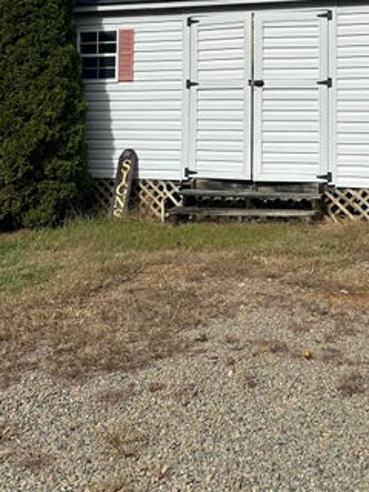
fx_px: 682
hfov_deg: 29.8
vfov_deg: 37.8
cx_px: 278
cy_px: 81
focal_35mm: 48
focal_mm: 6.86
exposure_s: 1/6211
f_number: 1.78
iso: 80
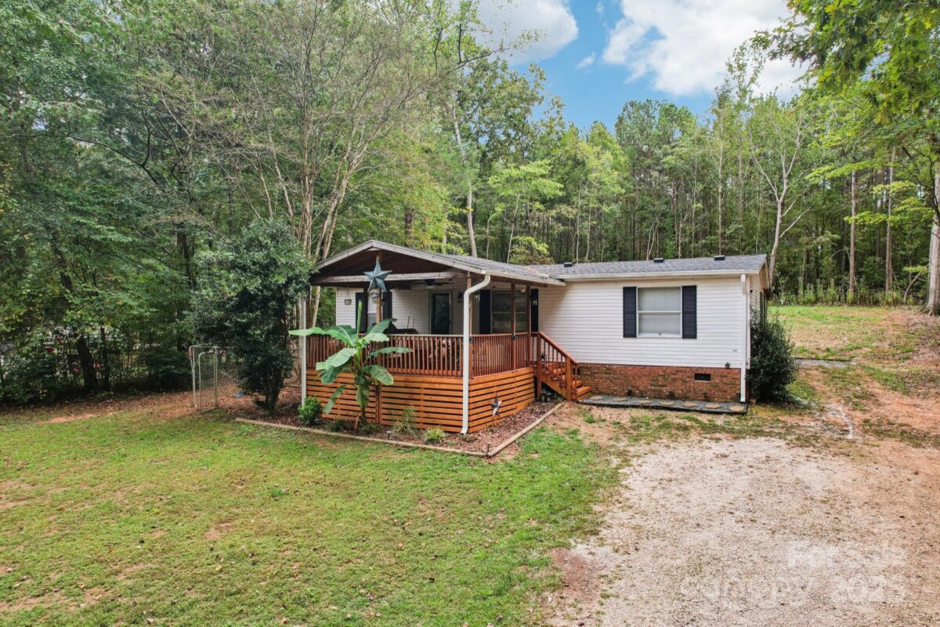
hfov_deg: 78.6
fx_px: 574
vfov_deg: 57.2
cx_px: 470
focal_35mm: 22
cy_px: 314
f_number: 2.8
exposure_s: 1/400
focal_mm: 8.4
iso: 110
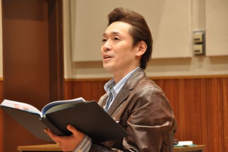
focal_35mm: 180
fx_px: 1139
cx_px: 114
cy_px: 76
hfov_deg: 11.4
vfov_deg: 7.6
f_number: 6
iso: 1600
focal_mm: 120
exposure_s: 1/10
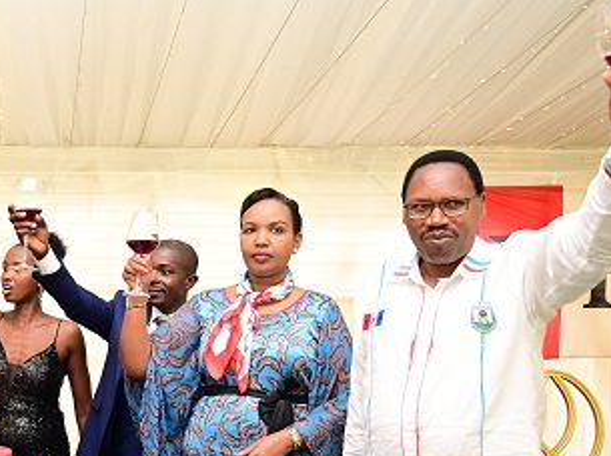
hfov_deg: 33.3
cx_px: 6
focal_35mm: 53
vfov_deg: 26.9
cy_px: 366
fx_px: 934
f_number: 4
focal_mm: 24
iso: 1000
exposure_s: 1/125
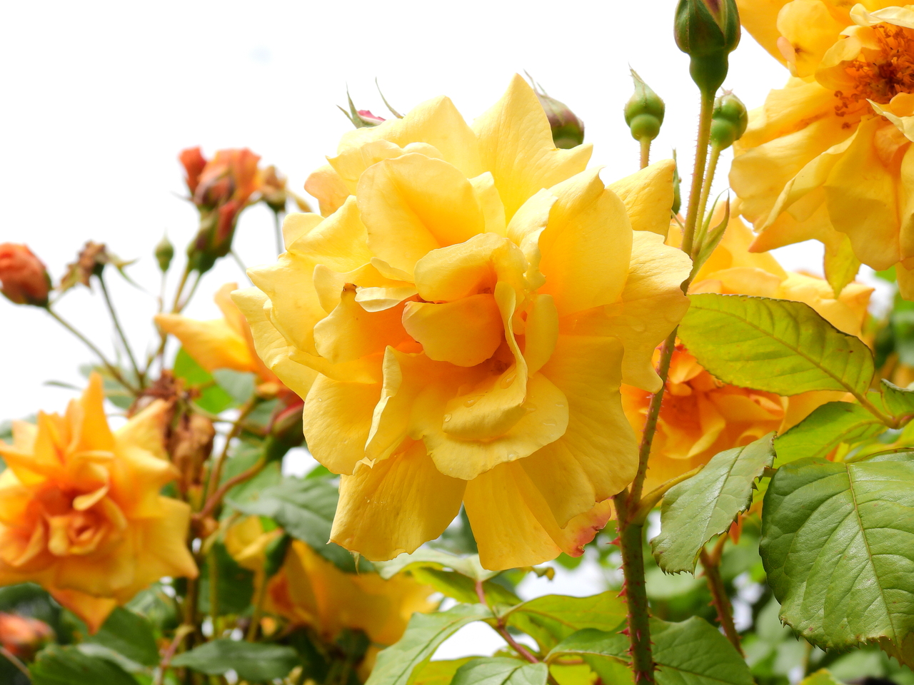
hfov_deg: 17.1
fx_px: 3036
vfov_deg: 12.9
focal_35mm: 115
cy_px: 342
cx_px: 457
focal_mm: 20.5
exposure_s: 1/800
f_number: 4
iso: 100
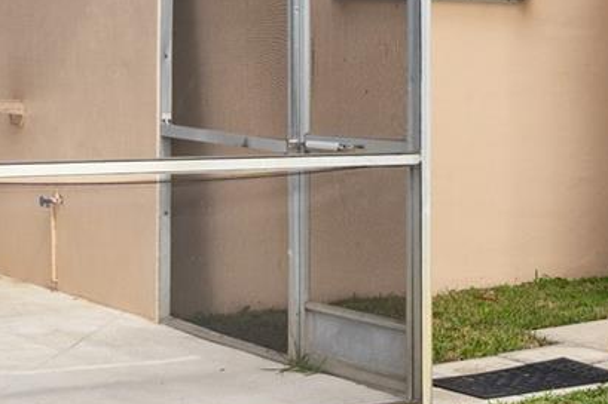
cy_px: 95
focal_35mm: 94
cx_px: 629
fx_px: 1586
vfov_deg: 14.5
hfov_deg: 20.9
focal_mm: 24
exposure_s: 1/500
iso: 400
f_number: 9
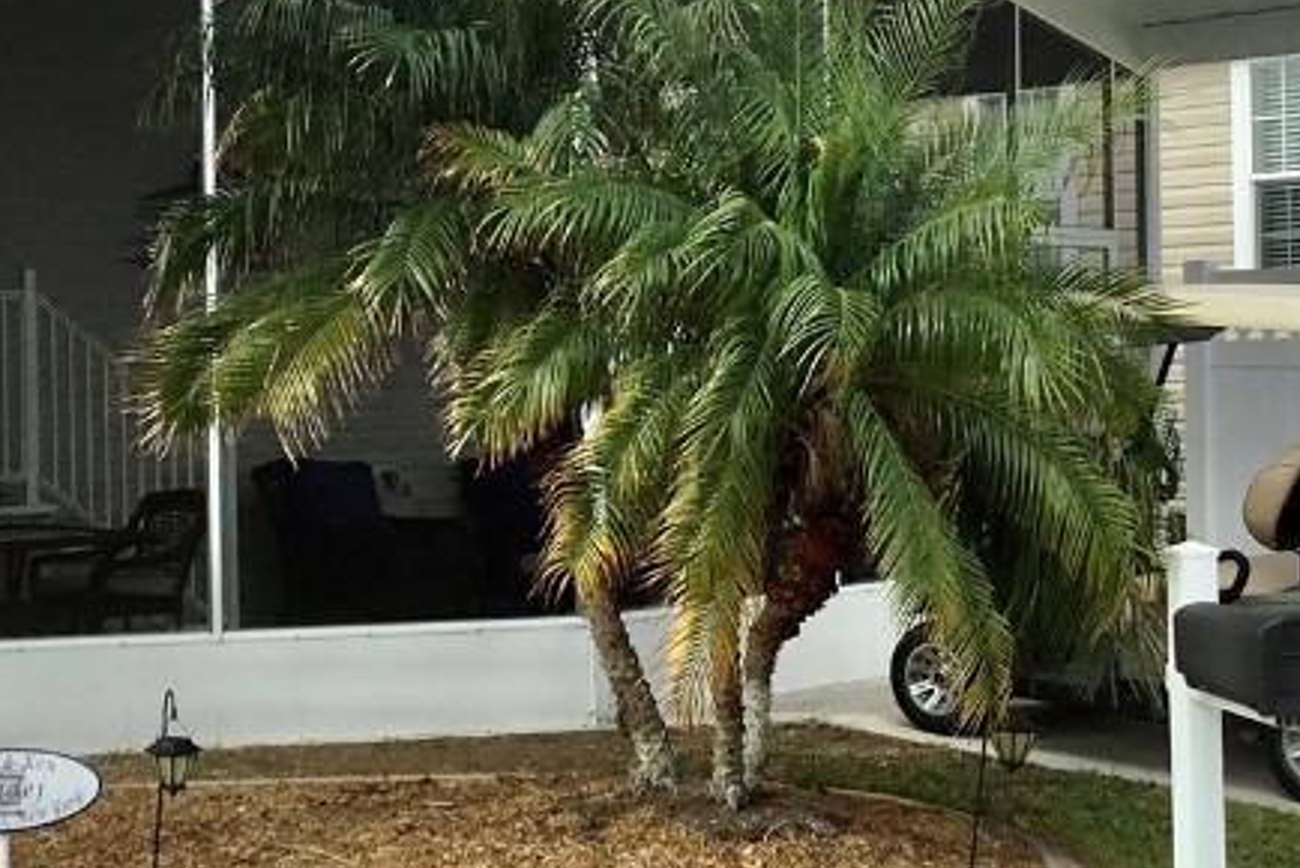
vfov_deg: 18.0
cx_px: 419
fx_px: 2746
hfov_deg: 26.5
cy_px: 341
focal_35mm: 76
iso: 25
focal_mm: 3.3
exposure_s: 1/1235
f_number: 2.4
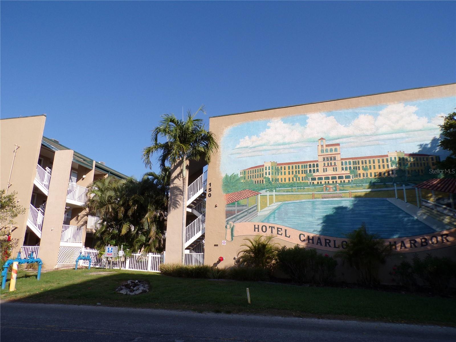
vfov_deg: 56.8
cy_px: 171
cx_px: 228
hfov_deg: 71.6
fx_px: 316
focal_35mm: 24
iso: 80
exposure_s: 1/320
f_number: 5.8
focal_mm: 4.3
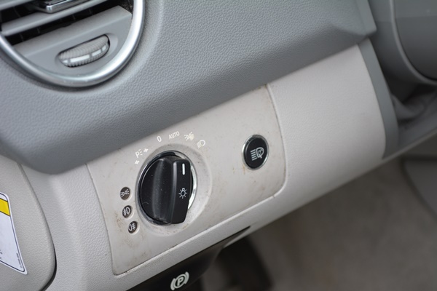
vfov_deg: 16.6
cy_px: 146
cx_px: 218
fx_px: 1001
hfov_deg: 24.6
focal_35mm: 82
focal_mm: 55
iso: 360
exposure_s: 1/125
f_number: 5.6
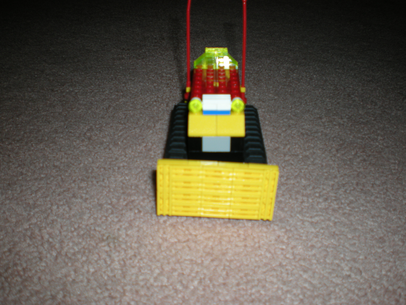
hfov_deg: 49.0
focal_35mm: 38
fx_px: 446
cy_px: 152
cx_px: 203
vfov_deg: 37.7
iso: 64
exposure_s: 1/60
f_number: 3.1
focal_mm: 6.3
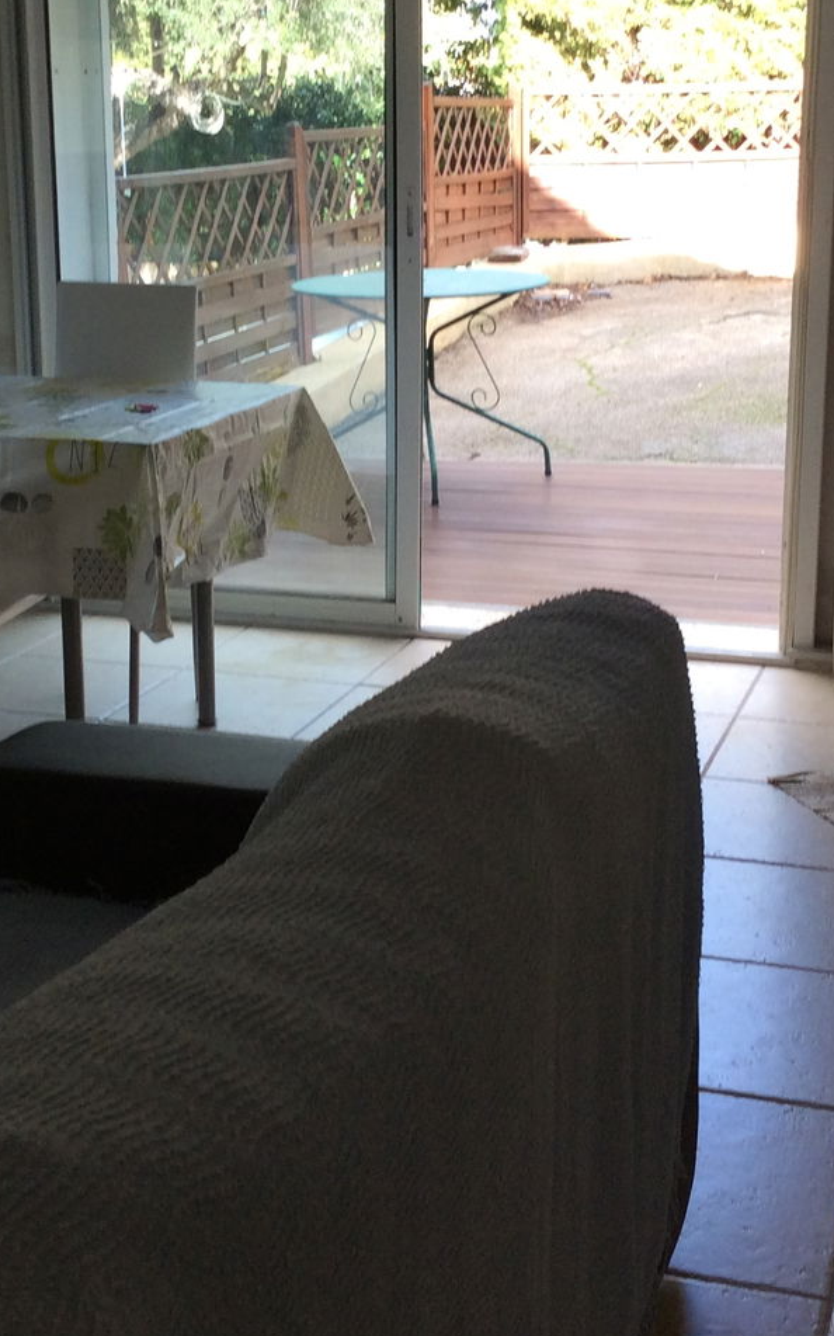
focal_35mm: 57
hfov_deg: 22.7
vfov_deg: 35.5
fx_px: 2074
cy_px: 520
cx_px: 417
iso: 32
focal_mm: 3.3
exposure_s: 1/100
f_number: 2.4
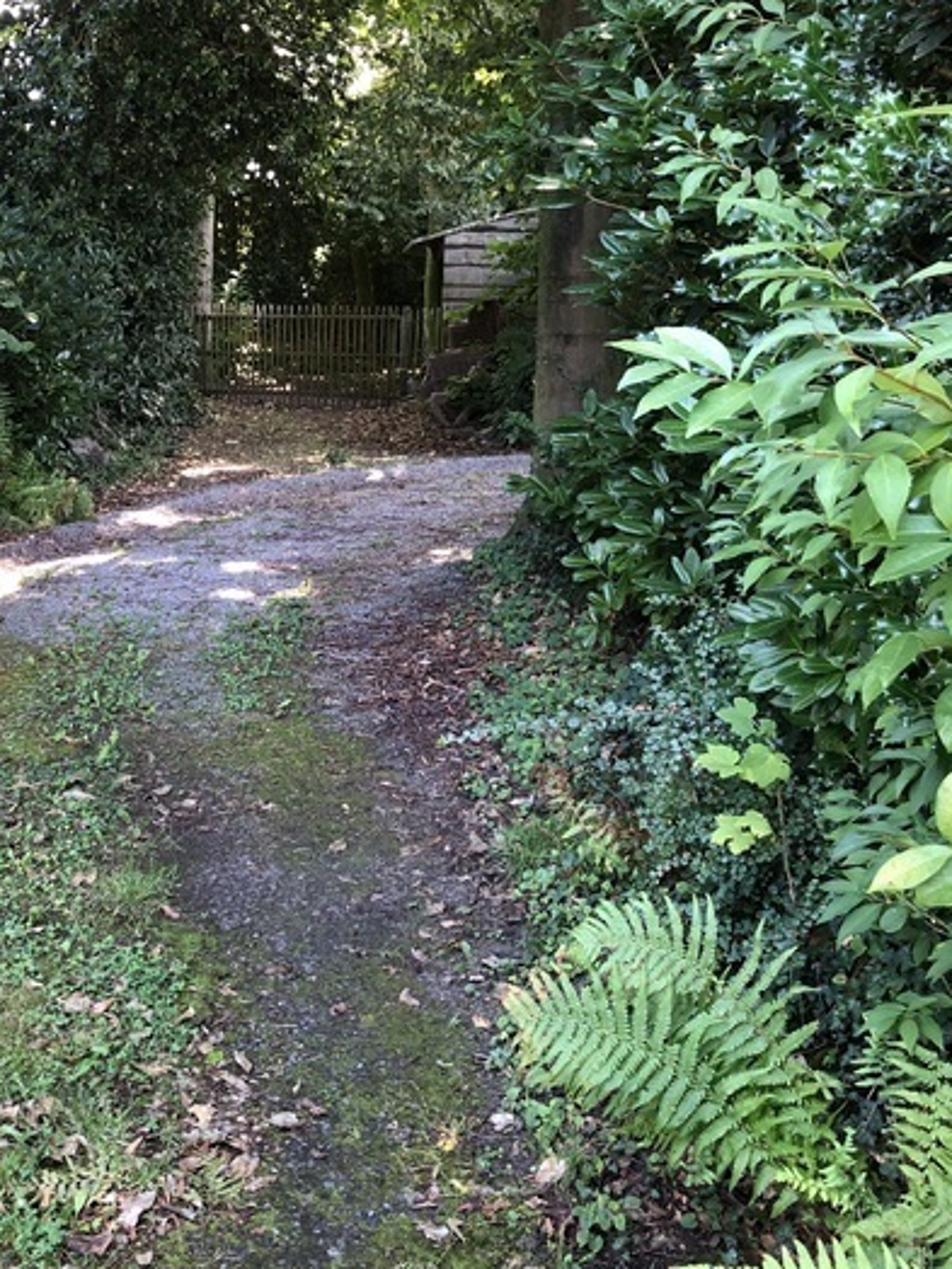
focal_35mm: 41
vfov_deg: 45.6
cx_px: 317
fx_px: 1503
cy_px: 540
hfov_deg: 34.8
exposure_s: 1/20
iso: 40
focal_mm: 3.99
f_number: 1.8
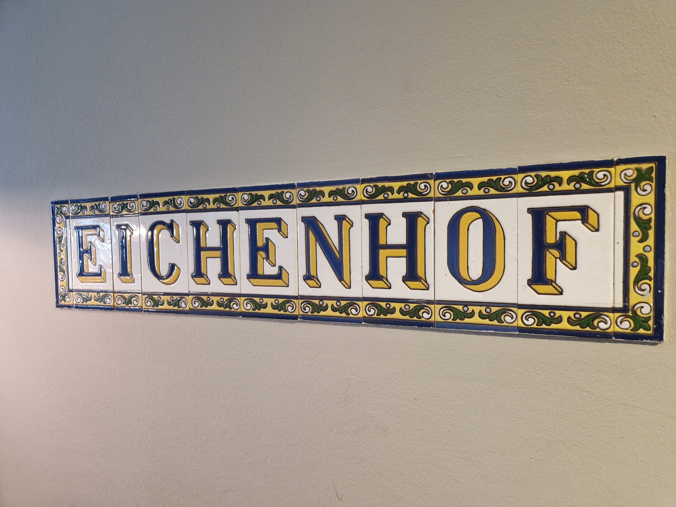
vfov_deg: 58.9
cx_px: 338
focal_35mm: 23
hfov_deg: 73.9
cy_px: 254
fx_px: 449
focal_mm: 5.4
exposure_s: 1/100
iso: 500
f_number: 1.8
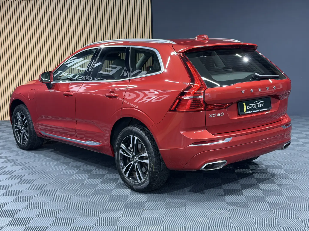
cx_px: 154
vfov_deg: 30.3
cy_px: 116
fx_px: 428
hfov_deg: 39.7
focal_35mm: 48
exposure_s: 1/50
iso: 200
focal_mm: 6.76
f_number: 1.78
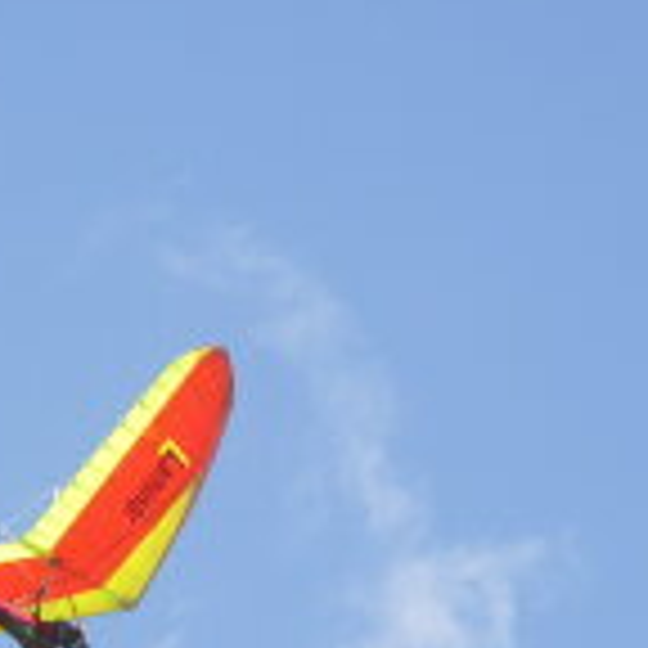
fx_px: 9488
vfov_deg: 3.9
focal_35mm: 448
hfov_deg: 3.9
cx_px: 4
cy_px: 472
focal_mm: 37
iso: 50
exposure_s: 1/400
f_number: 3.2
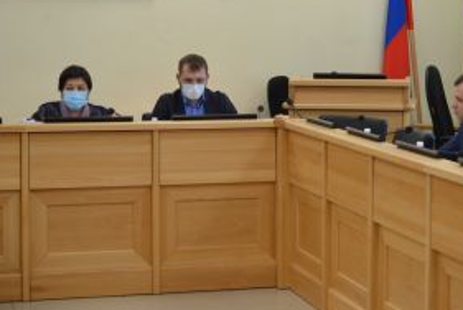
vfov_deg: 14.1
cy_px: 104
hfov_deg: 20.9
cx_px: 303
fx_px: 1249
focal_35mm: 97
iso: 400
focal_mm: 65
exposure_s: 1/60
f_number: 4
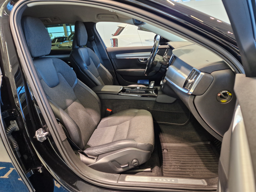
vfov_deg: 58.9
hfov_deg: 73.9
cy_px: 96
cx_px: 128
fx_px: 170
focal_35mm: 23
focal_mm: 5.4
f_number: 1.8
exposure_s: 1/100
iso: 250
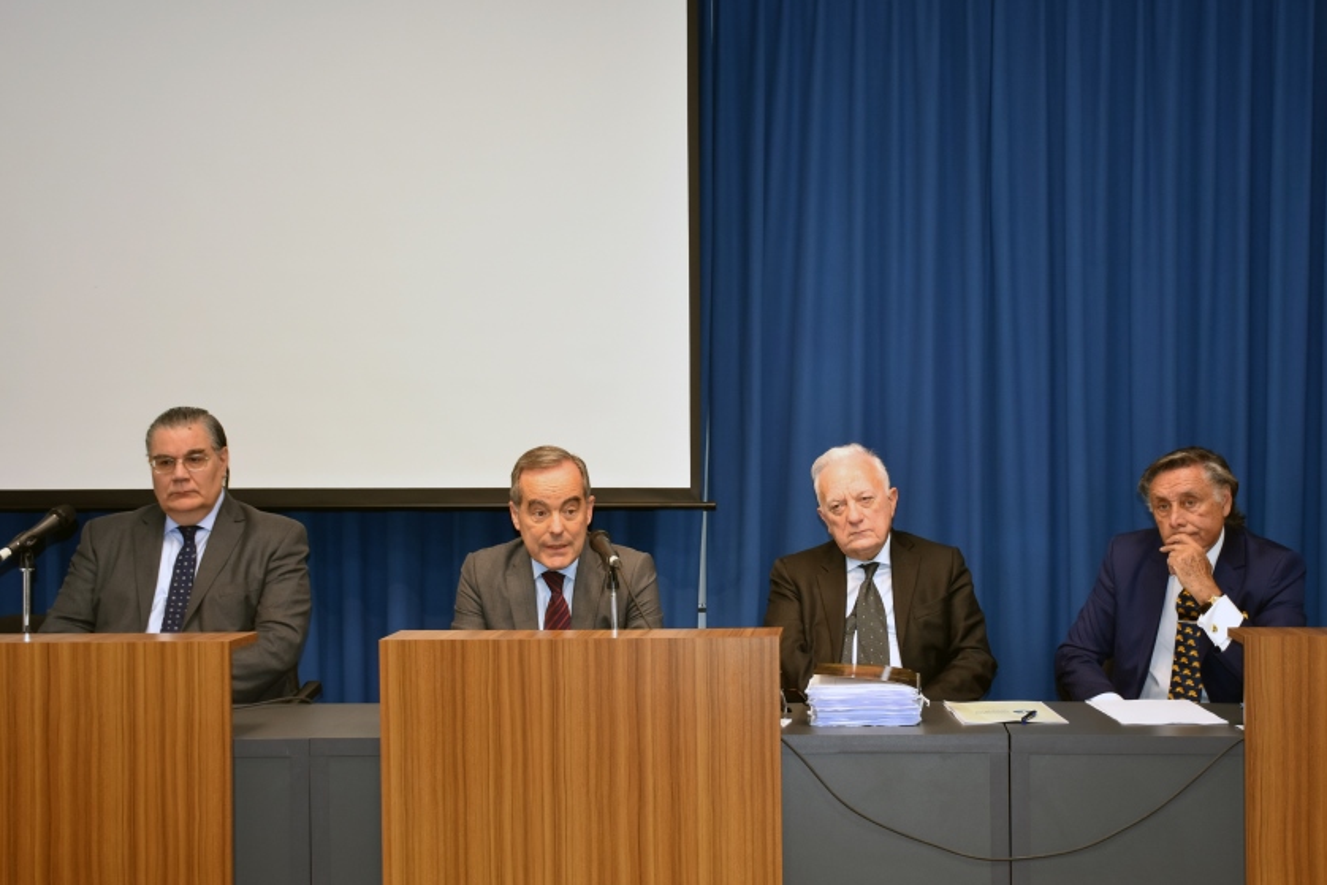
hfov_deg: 36.2
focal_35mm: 55
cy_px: 484
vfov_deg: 24.6
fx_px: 2028
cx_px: 754
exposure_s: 1/60
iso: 500
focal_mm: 30
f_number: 4
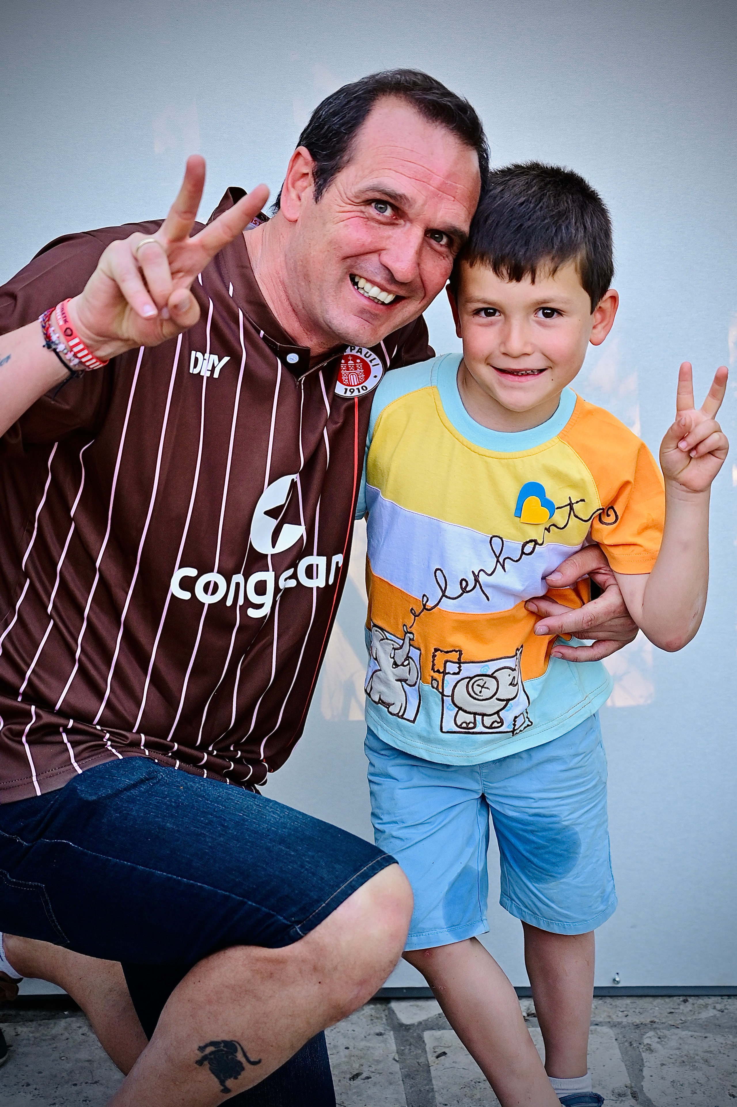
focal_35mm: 57
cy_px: 554
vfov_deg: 35.1
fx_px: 1753
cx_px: 368
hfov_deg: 23.7
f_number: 4
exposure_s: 1/320
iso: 640
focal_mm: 57
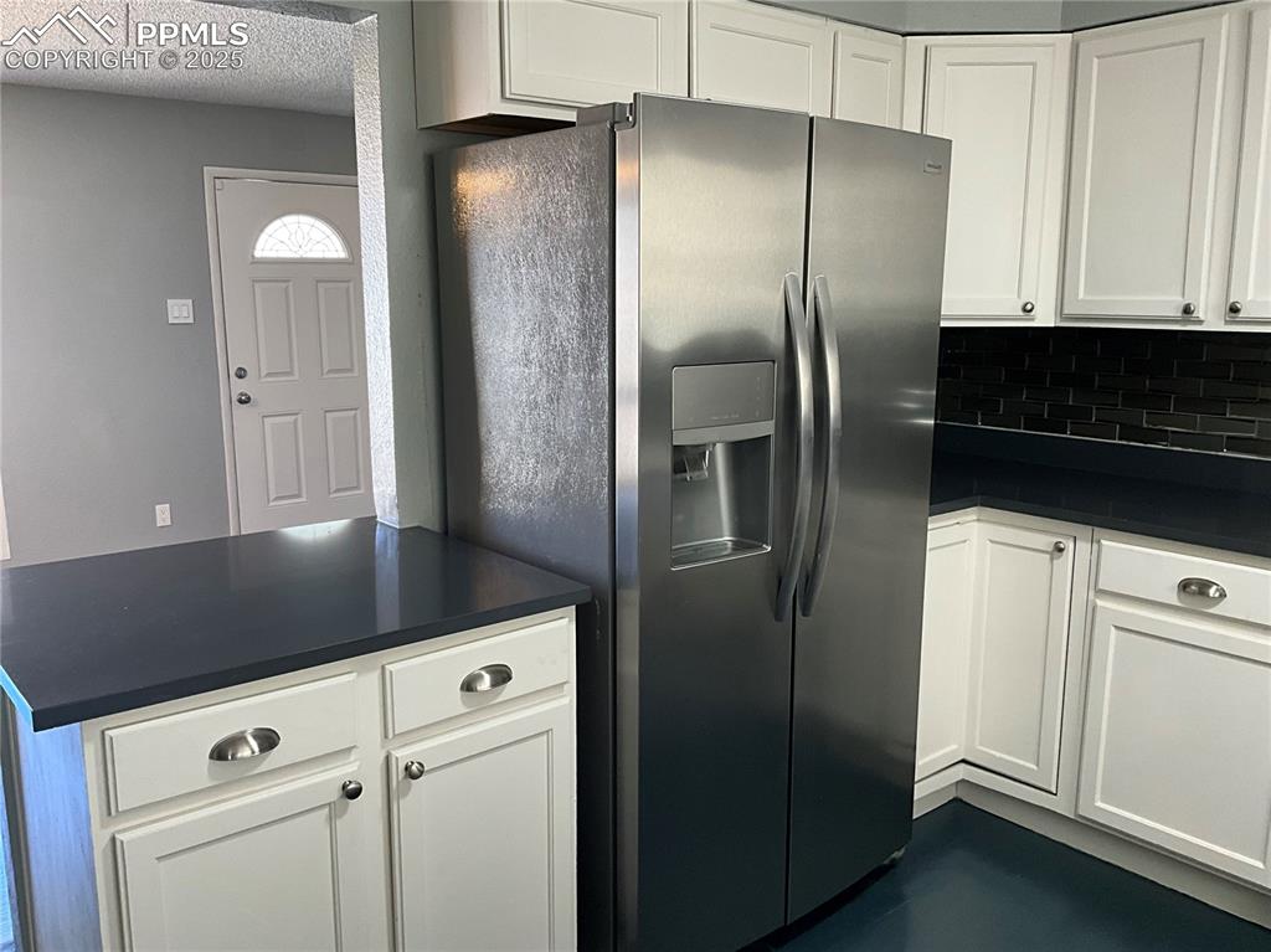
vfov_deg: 48.2
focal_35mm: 29
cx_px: 636
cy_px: 476
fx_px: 1064
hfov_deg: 61.7
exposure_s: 1/60
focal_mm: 3
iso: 80
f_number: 1.8
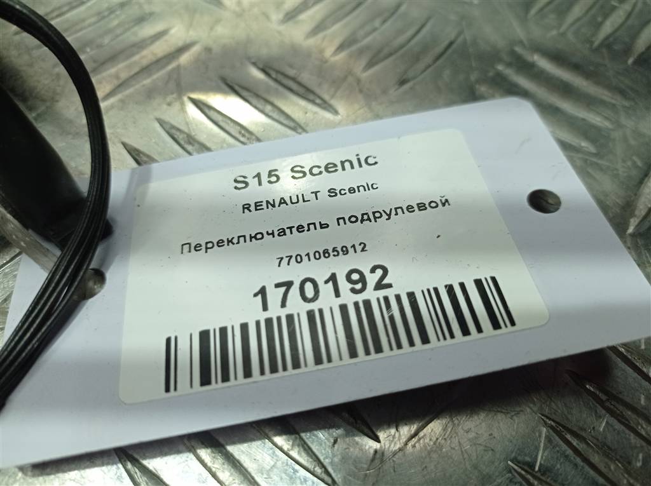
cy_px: 243
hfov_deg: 63.5
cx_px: 326
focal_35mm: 28
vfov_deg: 49.6
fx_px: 526
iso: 104
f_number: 1.79
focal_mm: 4.7
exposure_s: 1/607
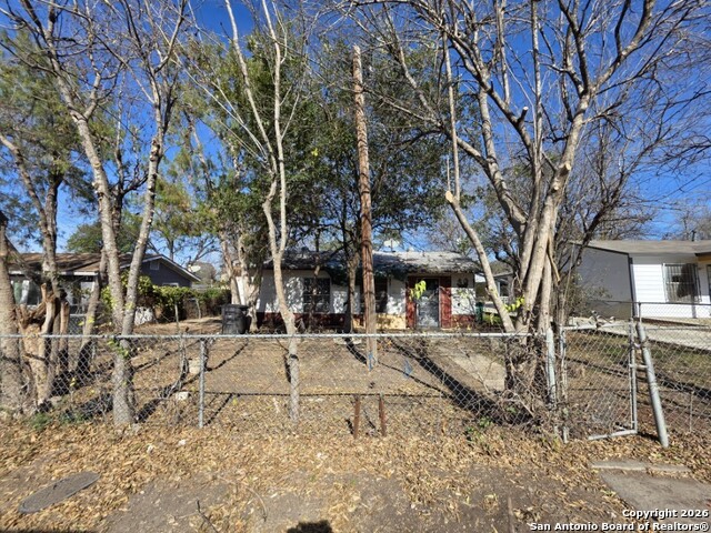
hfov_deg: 106.2
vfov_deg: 89.9
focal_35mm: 13
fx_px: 267
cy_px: 266
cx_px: 356
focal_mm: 2.2
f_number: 1.9
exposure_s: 1/1529
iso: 40
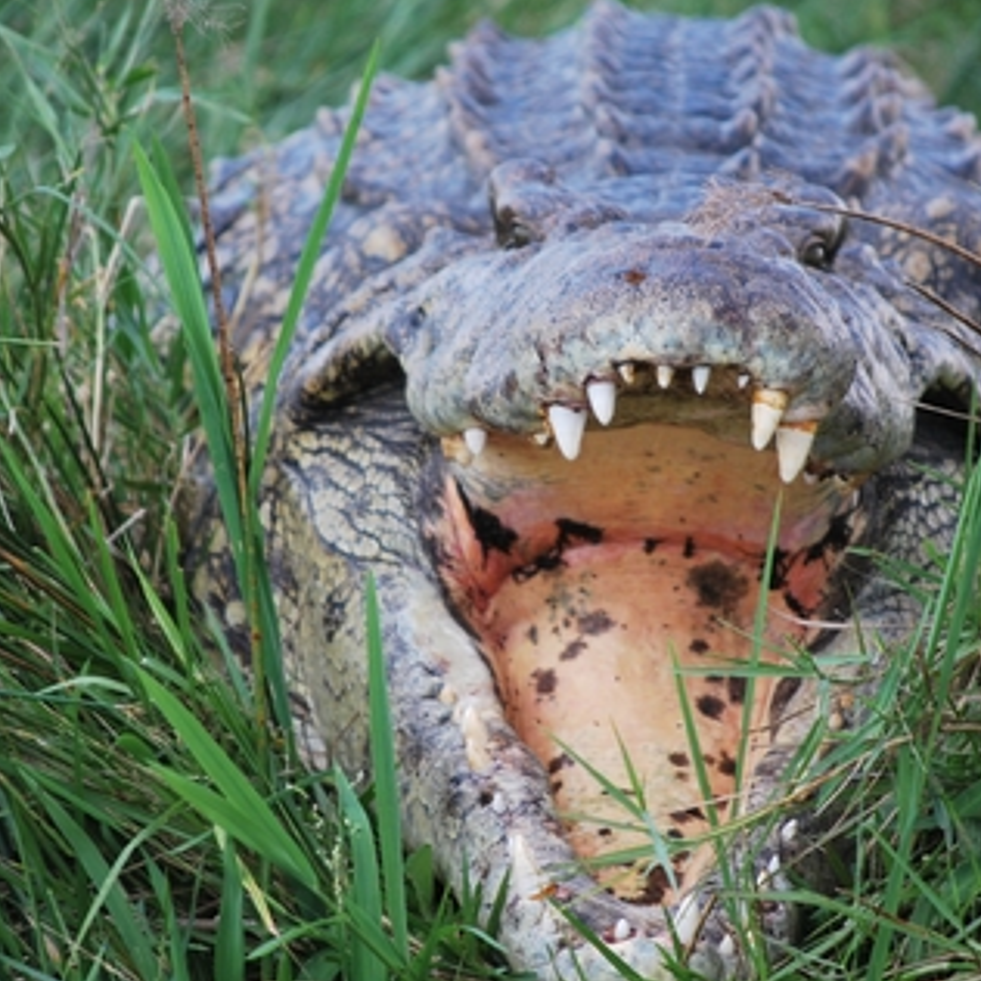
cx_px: 525
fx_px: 14749
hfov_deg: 3.8
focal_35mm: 460
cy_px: 517
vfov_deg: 3.8
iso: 400
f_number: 5.6
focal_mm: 190
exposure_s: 1/400
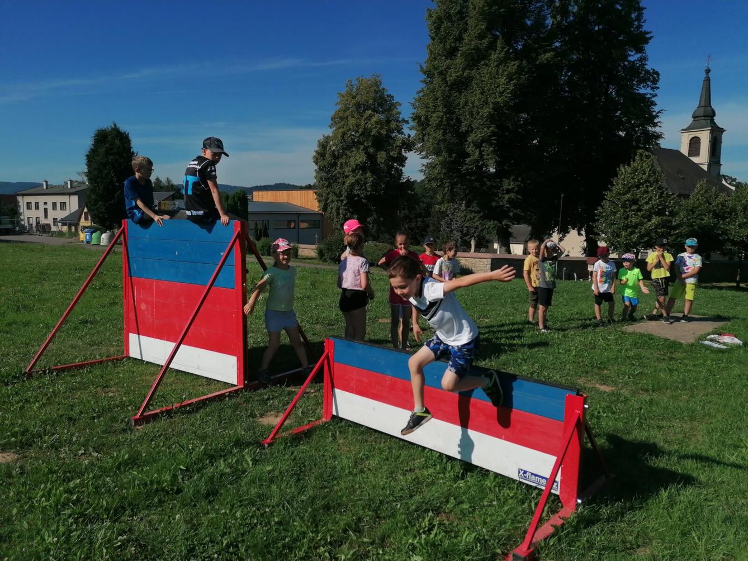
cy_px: 280
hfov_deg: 65.3
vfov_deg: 51.4
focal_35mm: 27
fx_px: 584
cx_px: 374
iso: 50
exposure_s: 1/3226
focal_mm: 4.75
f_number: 1.8
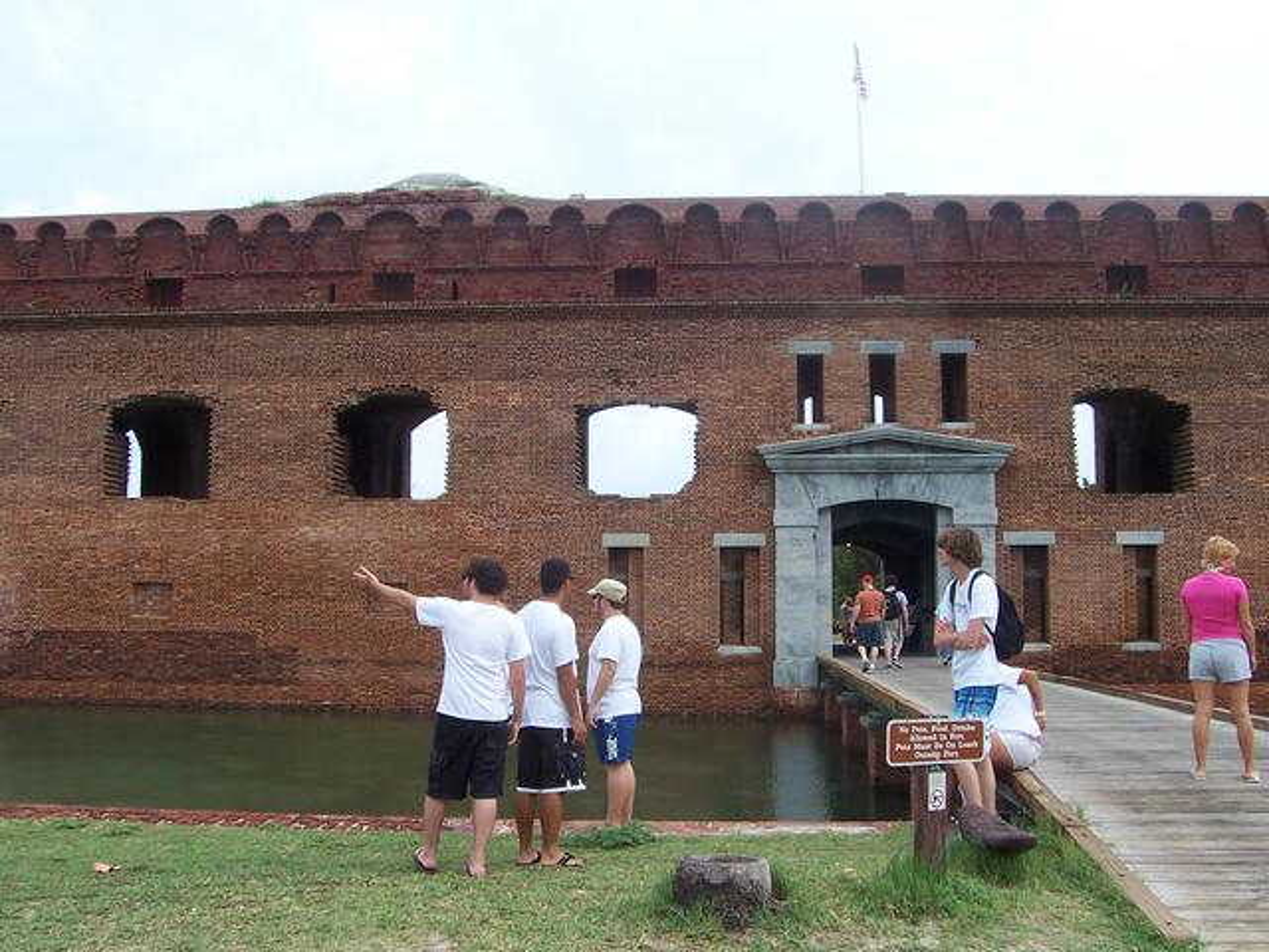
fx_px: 1320
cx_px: 634
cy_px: 476
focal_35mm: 36
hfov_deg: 51.4
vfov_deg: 39.7
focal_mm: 6
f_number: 4.8
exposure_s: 1/250
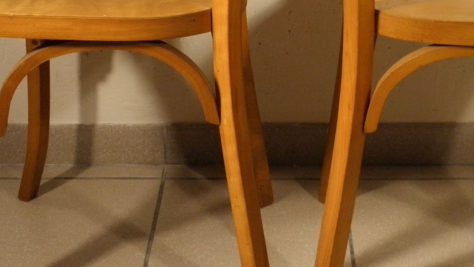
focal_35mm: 79
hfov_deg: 26.7
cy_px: 21
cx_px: 316
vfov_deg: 15.1
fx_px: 993
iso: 200
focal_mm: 6.8
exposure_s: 1/40
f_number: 3.7
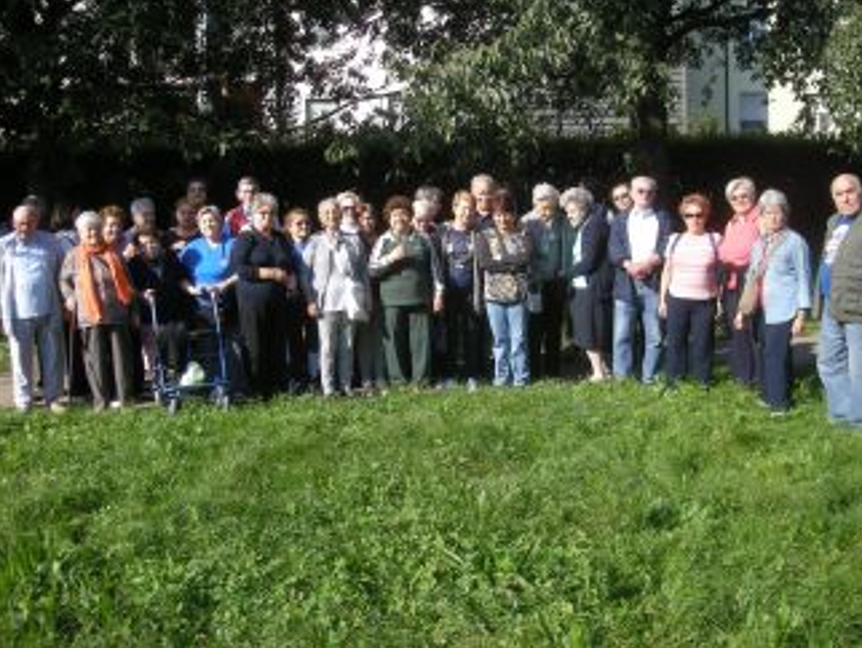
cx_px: 442
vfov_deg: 37.7
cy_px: 299
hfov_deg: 48.9
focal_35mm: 38
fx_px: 947
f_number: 2.8
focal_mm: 5.7
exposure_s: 1/432
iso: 50
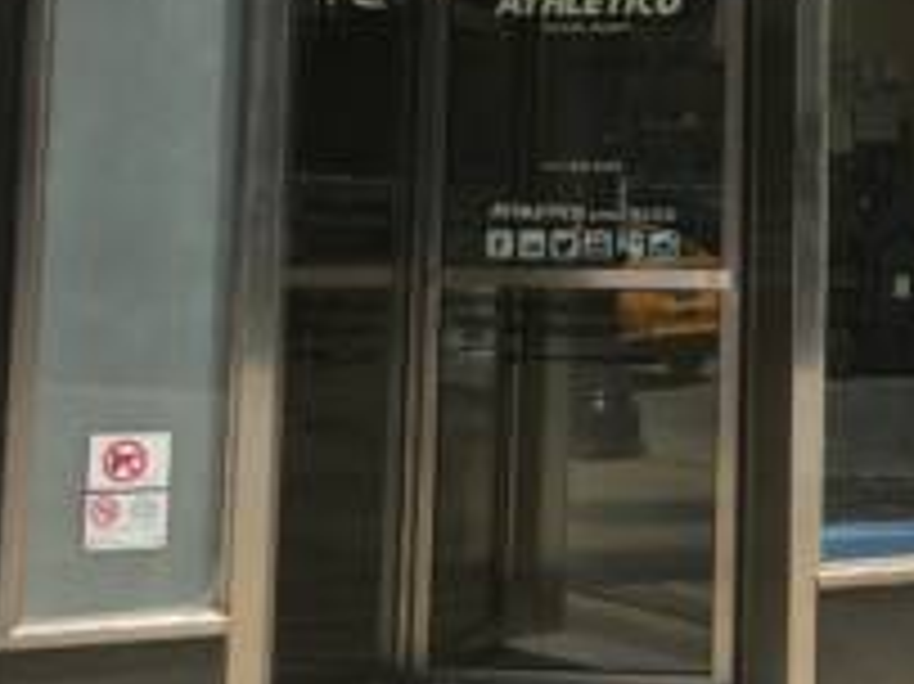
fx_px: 2296
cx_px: 891
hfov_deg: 21.8
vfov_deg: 16.6
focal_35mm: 87
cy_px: 22
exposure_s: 1/916
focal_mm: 4.15
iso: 25
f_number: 2.2
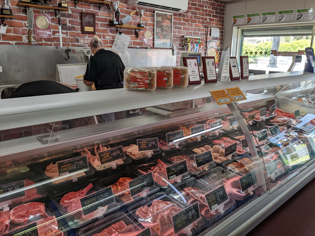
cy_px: 118
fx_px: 246
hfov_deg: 65.3
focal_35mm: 27
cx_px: 158
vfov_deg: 51.4
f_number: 1.73
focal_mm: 4.38
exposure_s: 1/227
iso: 66
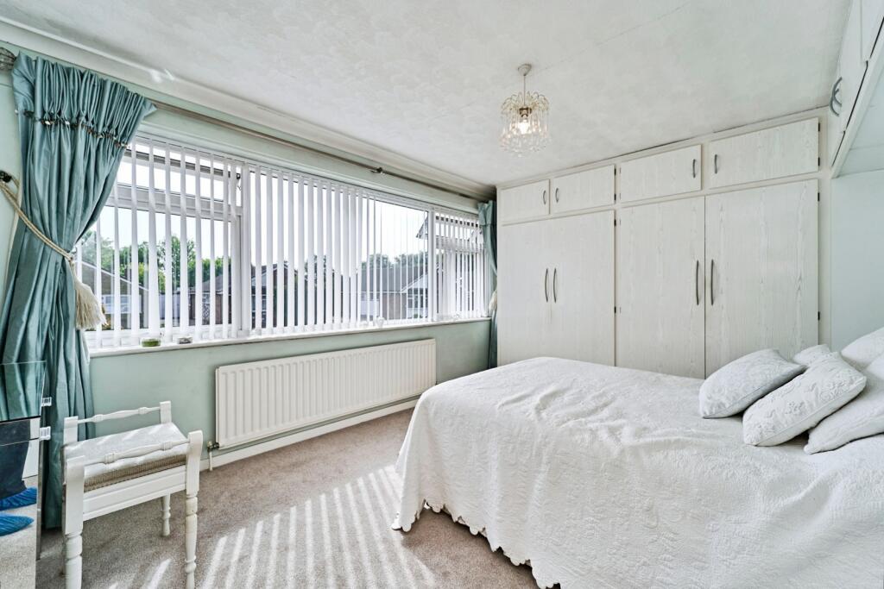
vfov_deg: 81.2
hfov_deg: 104.2
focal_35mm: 14
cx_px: 442
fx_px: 344
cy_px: 294
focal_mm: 14
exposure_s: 1/400
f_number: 8
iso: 200
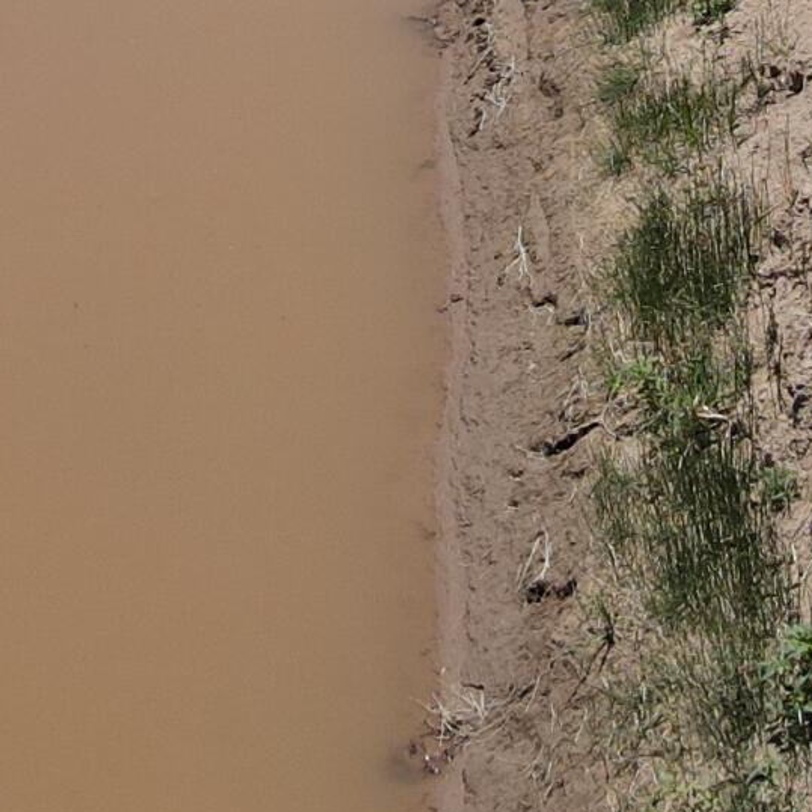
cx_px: 392
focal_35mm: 118
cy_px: -511
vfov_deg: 13.6
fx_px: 3132
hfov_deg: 14.8
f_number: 2.8
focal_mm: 4.5
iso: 100
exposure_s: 1/1000
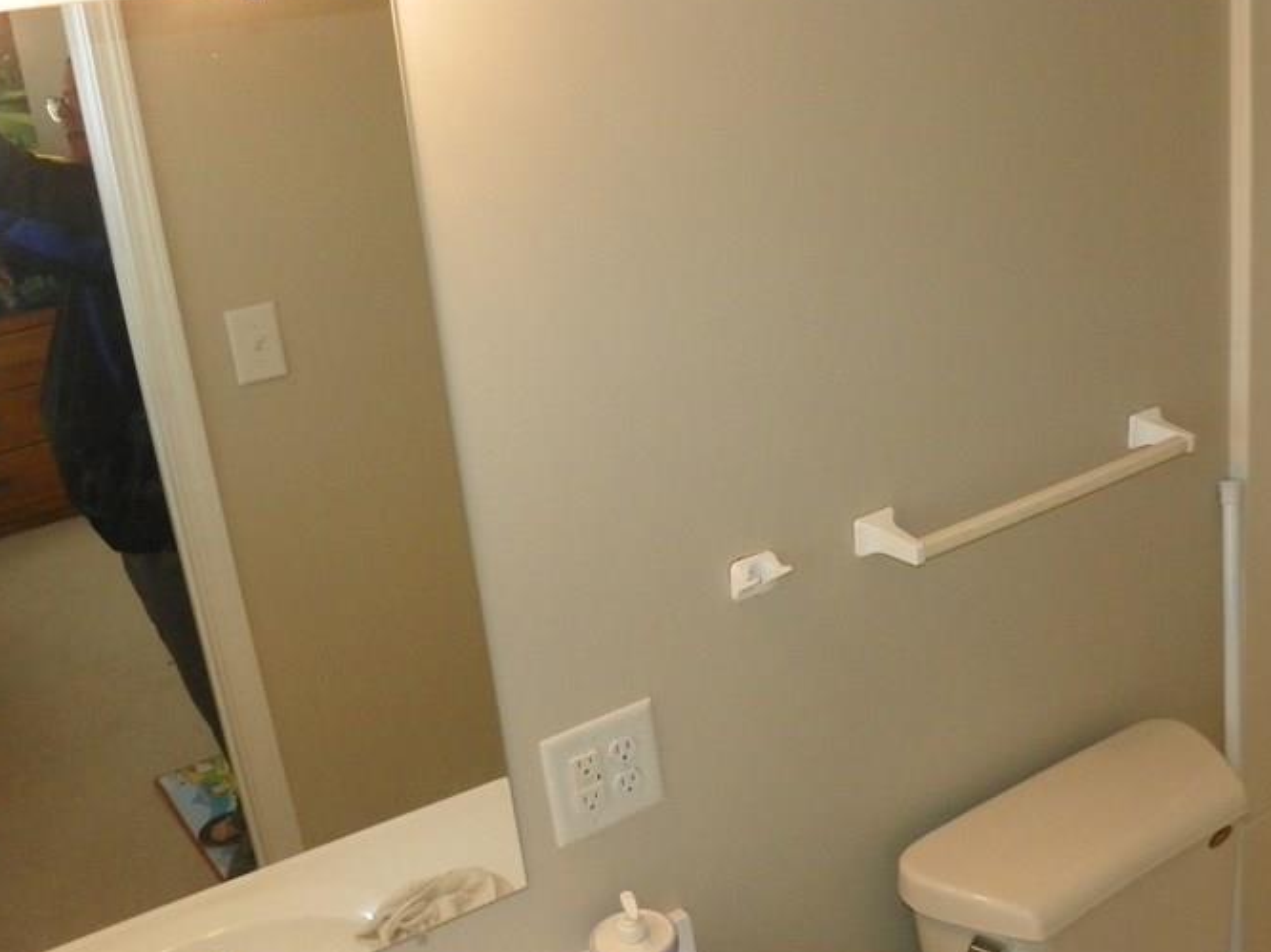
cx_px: 803
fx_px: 1468
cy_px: 401
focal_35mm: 40
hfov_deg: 46.4
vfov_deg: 35.9
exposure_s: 1/125
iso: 200
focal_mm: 4.6
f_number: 2.8
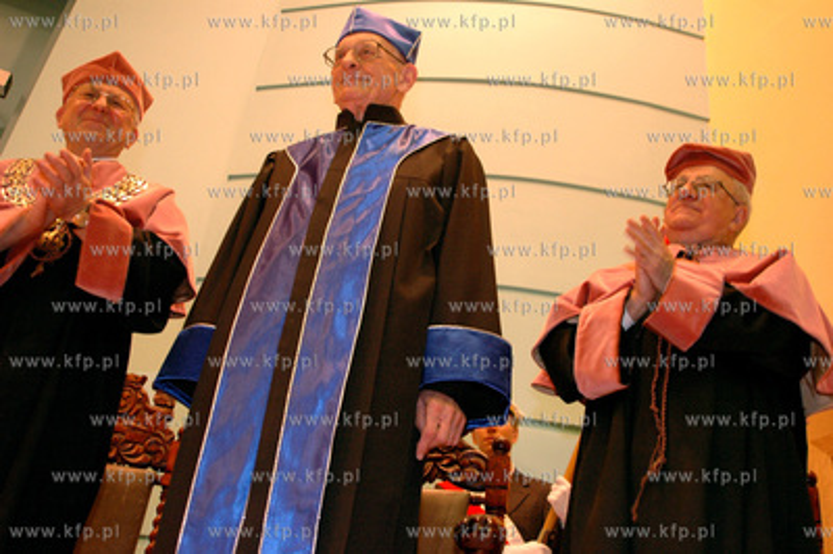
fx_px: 971
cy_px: 277
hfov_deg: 46.4
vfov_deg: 31.8
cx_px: 416
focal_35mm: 42
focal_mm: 28
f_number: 3.5
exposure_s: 1/40
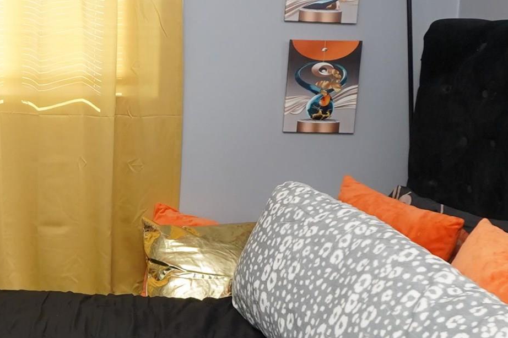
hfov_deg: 35.6
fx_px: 705
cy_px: 140
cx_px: -6
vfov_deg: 26.9
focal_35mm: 50
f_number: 4.5
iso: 800
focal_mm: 10
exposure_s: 1/125
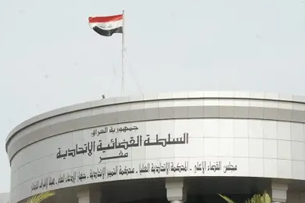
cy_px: 189
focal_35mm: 107
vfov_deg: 12.7
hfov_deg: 19.1
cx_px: 158
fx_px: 906
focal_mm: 50
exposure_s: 1/800
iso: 800
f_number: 14
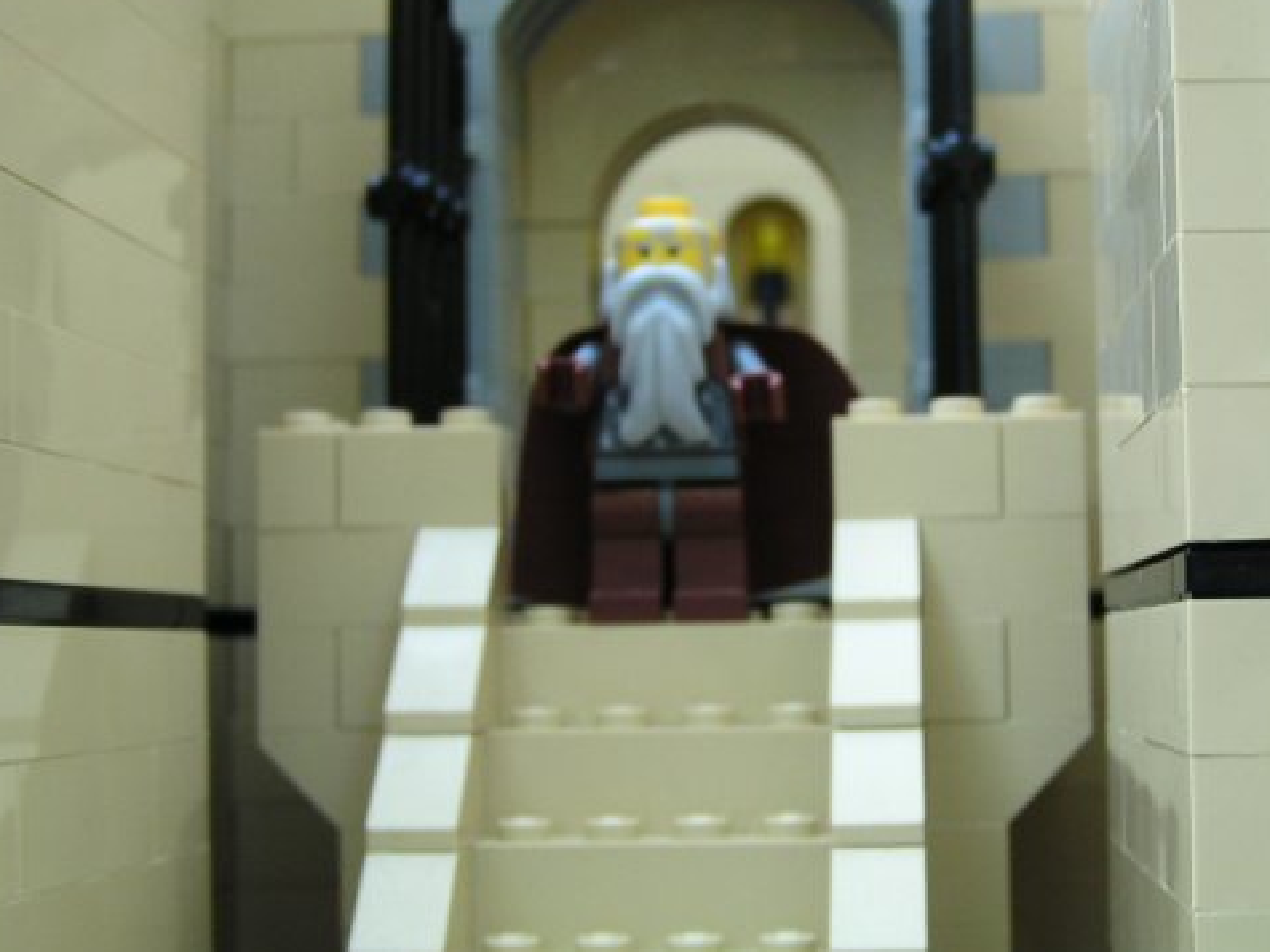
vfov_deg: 22.9
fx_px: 2347
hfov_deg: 30.1
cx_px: 832
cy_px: 465
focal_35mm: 64
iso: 50
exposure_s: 1/50
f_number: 2.8
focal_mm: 6.3
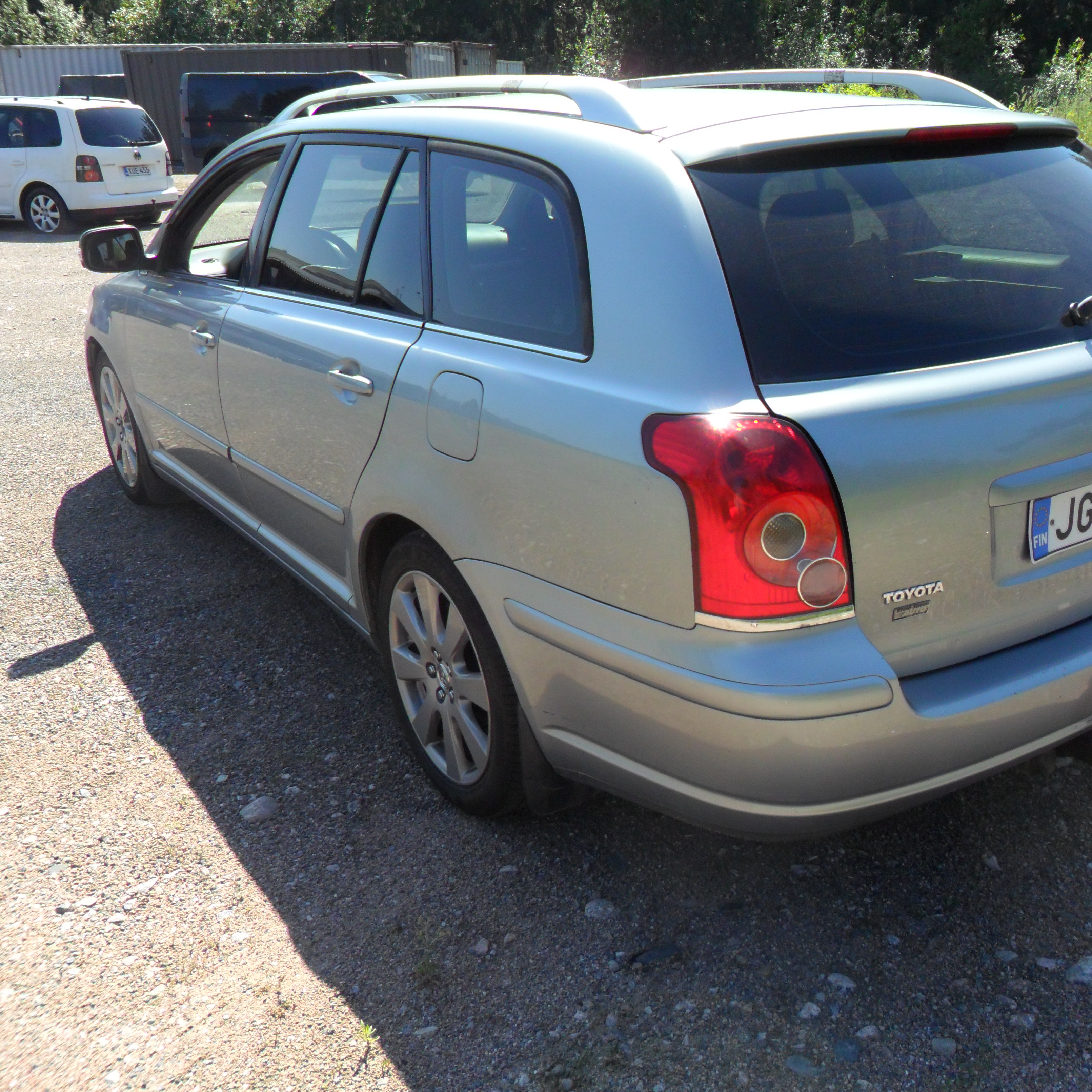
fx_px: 1142
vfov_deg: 51.1
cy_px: 547
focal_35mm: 32
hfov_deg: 50.7
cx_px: 667
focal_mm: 4.9
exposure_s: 1/500
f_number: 3.5
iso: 80
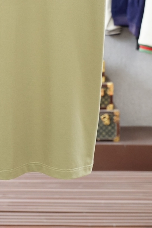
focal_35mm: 84
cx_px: 11
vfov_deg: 23.5
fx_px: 533
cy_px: 18
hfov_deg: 16.0
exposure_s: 1/250
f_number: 4
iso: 800
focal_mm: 27
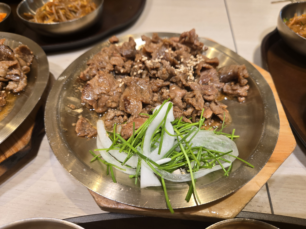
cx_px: 153
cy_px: 114
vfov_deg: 58.9
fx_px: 203
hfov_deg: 73.9
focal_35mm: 23
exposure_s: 1/120
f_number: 1.8
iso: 100
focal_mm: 5.4
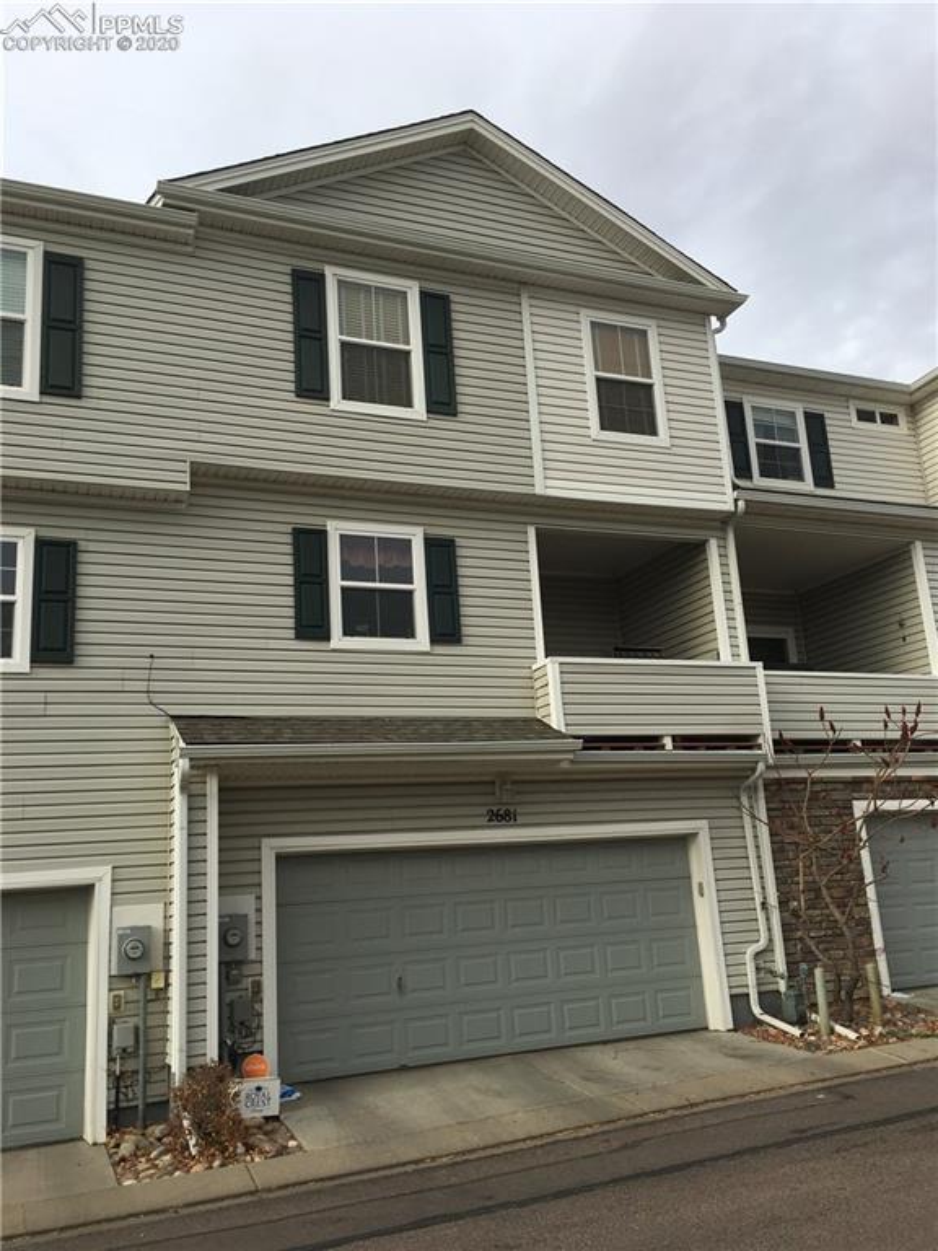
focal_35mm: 29
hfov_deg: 48.2
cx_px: 469
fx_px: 1048
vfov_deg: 61.7
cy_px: 626
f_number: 2.2
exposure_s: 1/739
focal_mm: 4.15
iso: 25
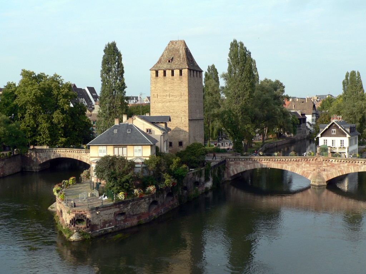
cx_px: 183
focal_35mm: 46
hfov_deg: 41.2
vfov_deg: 31.5
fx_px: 486
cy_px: 137
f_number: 4
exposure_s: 1/200
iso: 80
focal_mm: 7.7
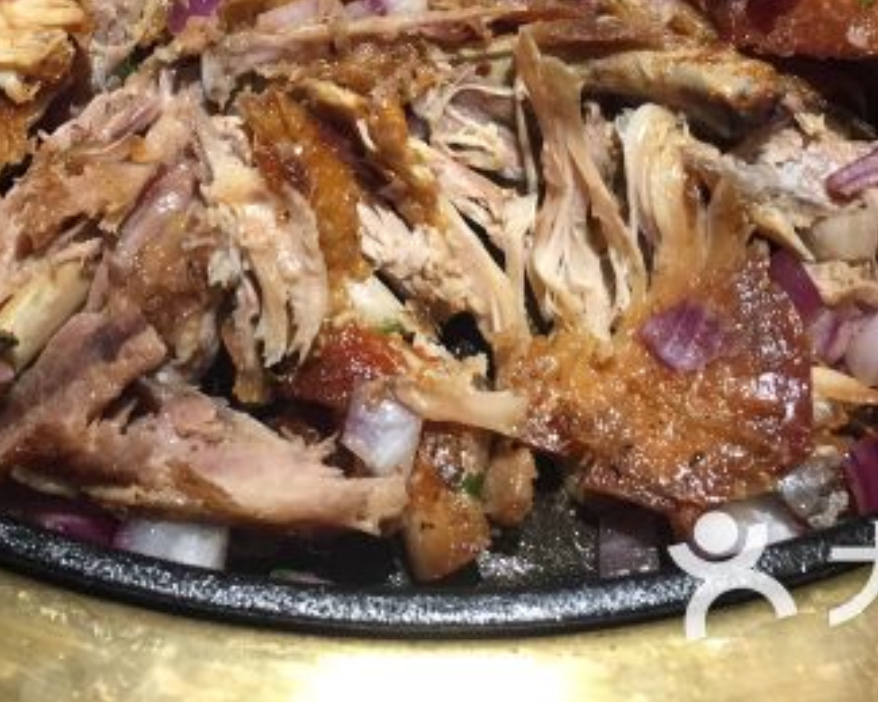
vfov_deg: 23.9
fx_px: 1585
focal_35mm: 61
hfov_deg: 30.9
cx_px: 400
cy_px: 7
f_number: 2.2
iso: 64
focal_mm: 4.15
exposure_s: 1/30
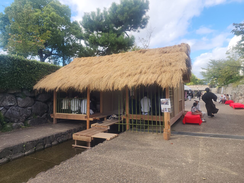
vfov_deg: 58.9
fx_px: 162
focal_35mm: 23
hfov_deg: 73.9
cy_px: 92
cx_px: 122
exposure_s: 1/480
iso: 12
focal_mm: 6.4
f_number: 1.8
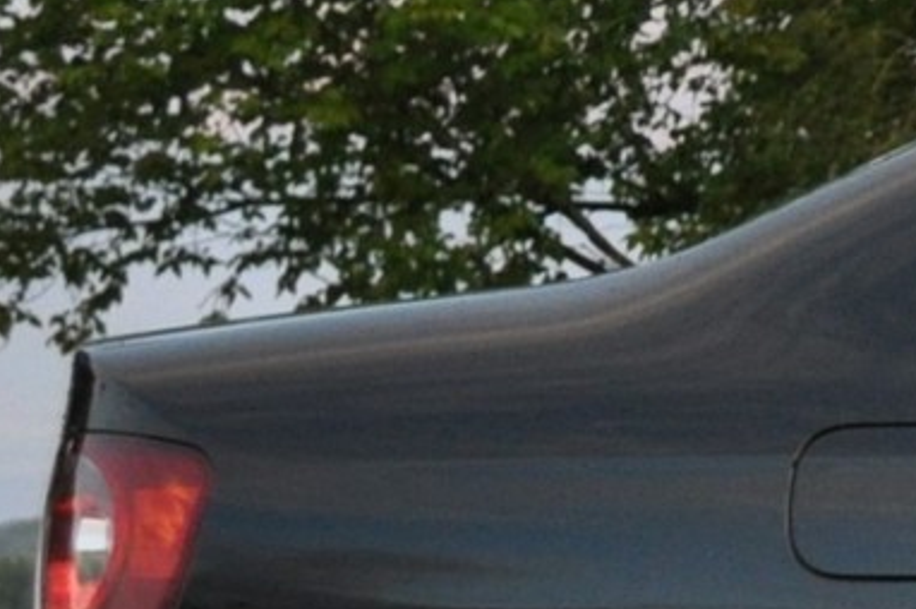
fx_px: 6483
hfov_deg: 7.2
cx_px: 2681
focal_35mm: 255
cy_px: 502
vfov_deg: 5.4
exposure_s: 1/50
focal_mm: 26
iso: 800
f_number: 4.2
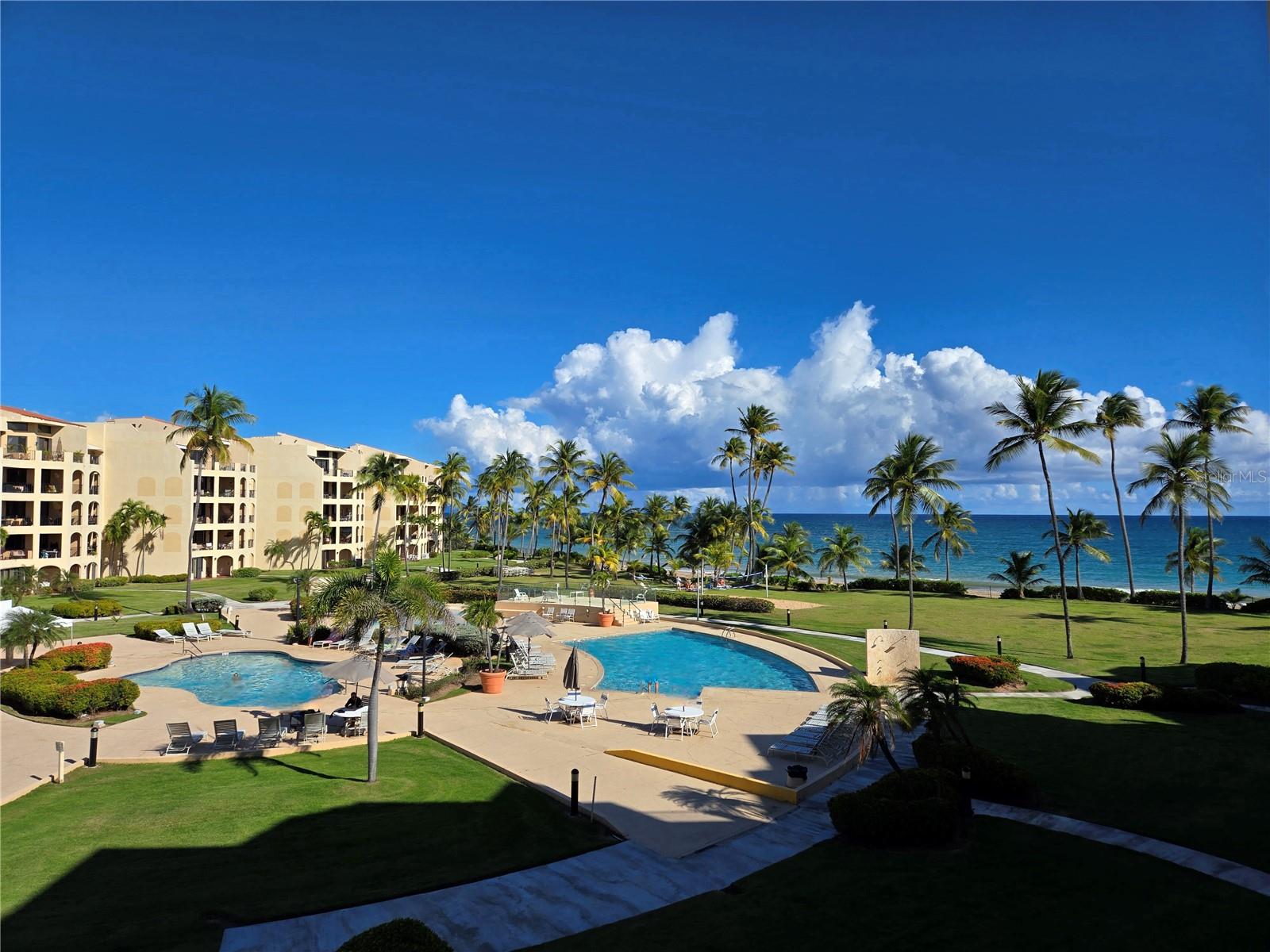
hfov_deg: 73.9
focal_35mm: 23
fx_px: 844
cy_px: 476
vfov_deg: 58.9
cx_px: 635
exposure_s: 1/3333
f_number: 1.8
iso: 25
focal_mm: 5.4
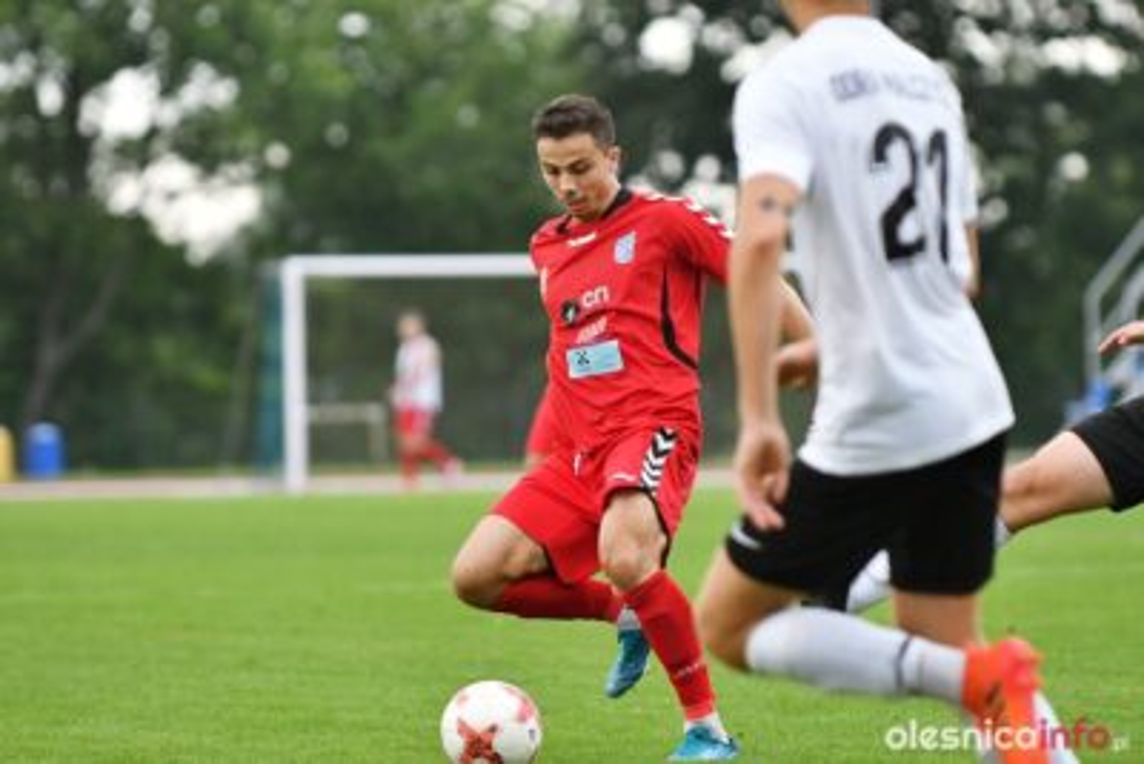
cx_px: 572
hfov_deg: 6.1
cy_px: 382
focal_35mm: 340
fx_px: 10808
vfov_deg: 4.0
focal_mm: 170
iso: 1250
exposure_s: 1/2000
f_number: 2.8
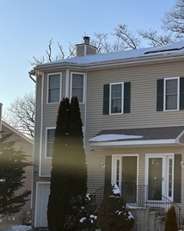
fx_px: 477
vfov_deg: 27.0
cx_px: 207
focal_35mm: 70
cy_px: 156
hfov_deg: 20.7
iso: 32
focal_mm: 5.1
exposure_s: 1/1130
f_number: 1.6
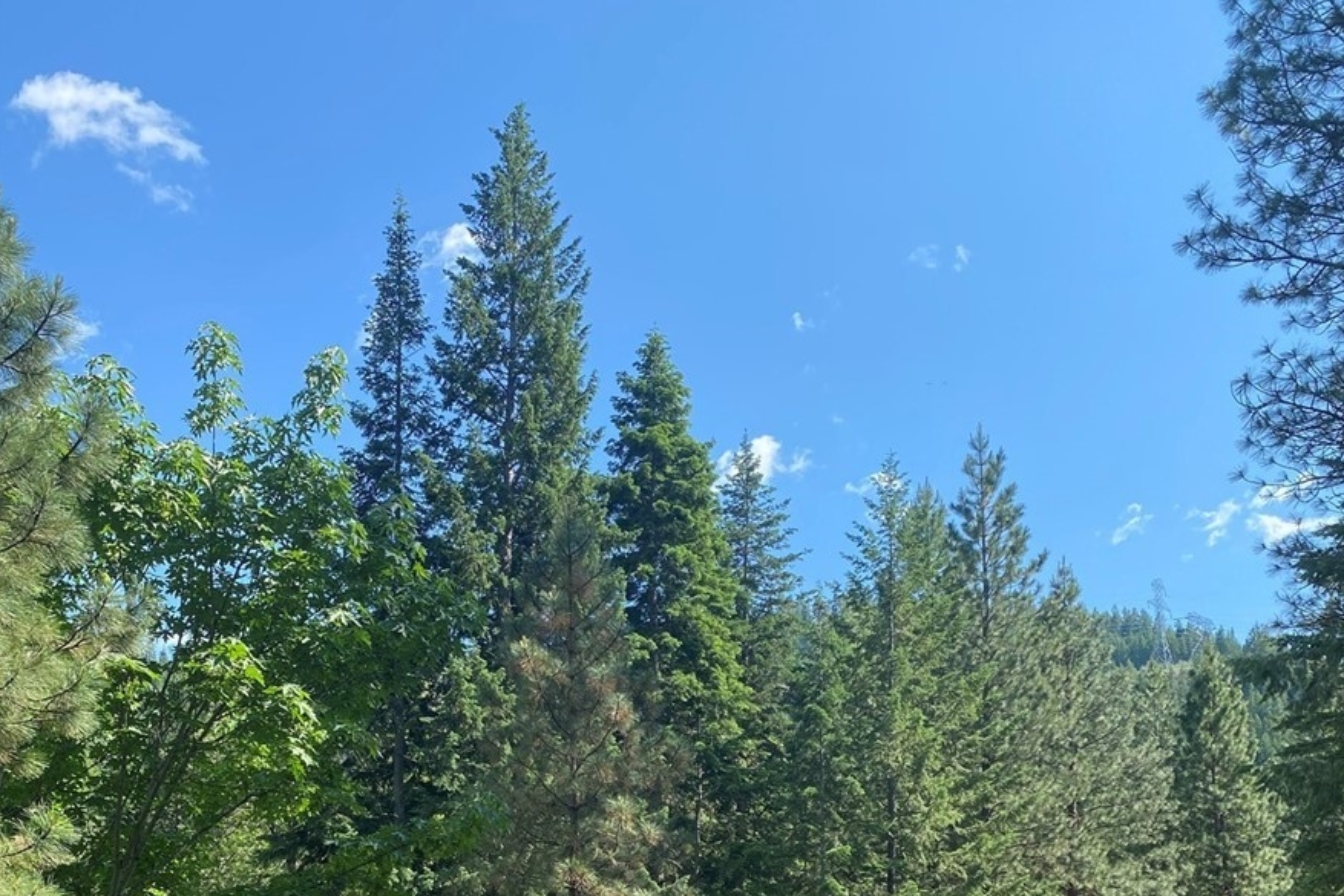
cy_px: 893
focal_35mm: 37
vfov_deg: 33.0
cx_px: 683
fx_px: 1381
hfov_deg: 51.9
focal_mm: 4.25
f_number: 1.8
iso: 32
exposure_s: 1/1124
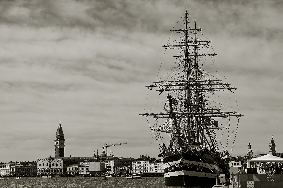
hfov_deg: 30.5
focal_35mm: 66
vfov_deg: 20.6
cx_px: 142
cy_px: 94
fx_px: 519
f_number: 5.6
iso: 64
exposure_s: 1/800
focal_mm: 66
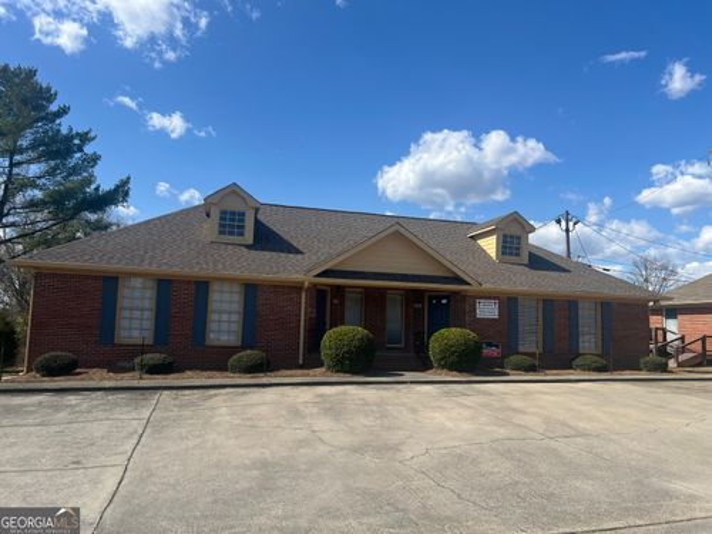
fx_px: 535
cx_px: 356
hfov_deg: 67.3
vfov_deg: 53.1
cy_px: 267
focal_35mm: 26
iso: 50
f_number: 1.5
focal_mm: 5.7
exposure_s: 1/4115
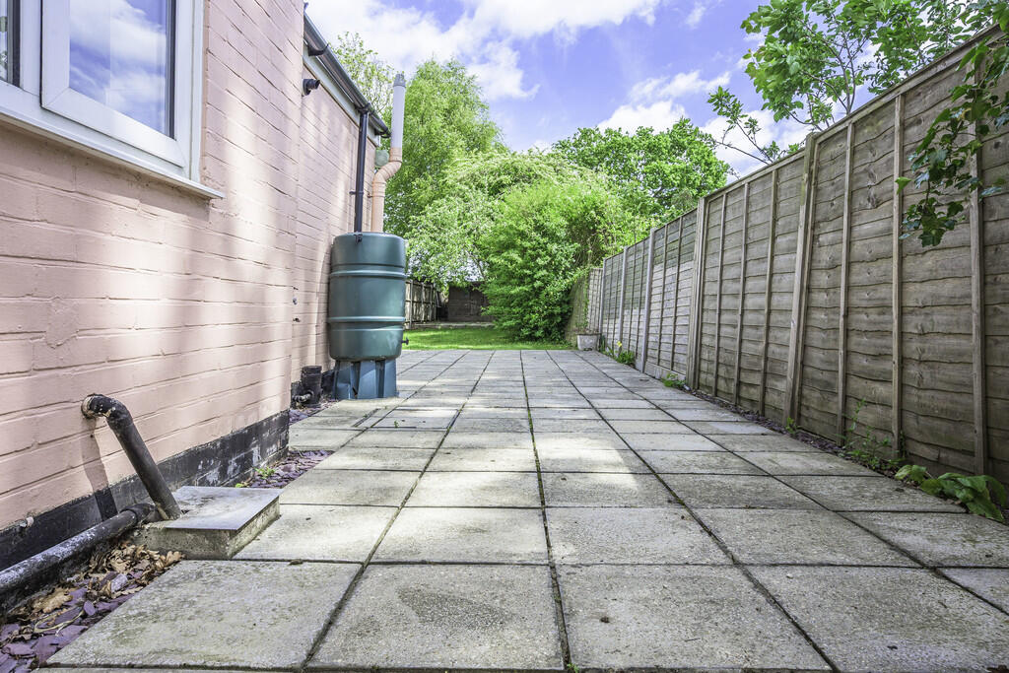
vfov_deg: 60.7
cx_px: 504
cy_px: 336
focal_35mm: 20
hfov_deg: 82.6
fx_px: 575
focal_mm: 20.5
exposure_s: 1/125
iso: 100
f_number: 9
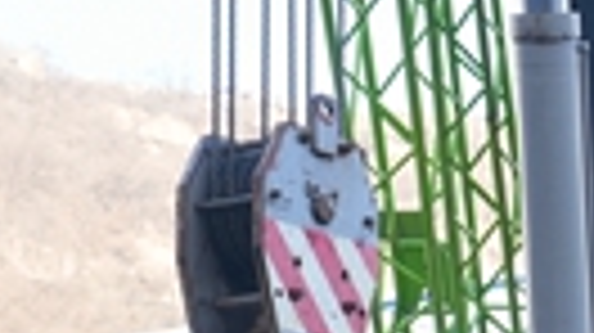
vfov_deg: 6.9
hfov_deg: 12.8
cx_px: 567
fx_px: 2628
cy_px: 742
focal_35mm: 167
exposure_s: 1/400
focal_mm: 35
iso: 400
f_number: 4.5
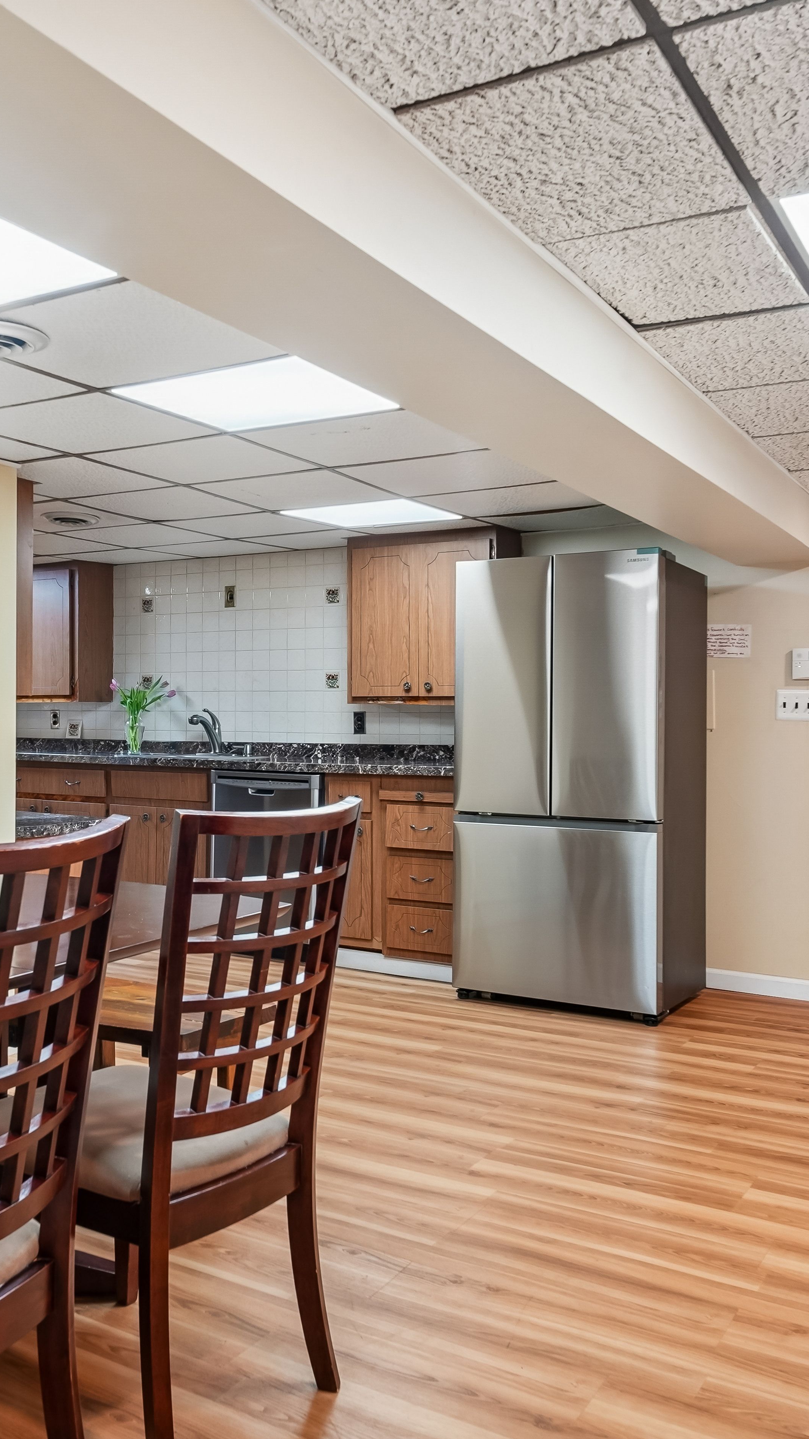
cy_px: 733
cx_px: 221
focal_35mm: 31
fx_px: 1182
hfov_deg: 37.0
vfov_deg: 62.6
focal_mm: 16
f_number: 8
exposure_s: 1/8
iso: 400
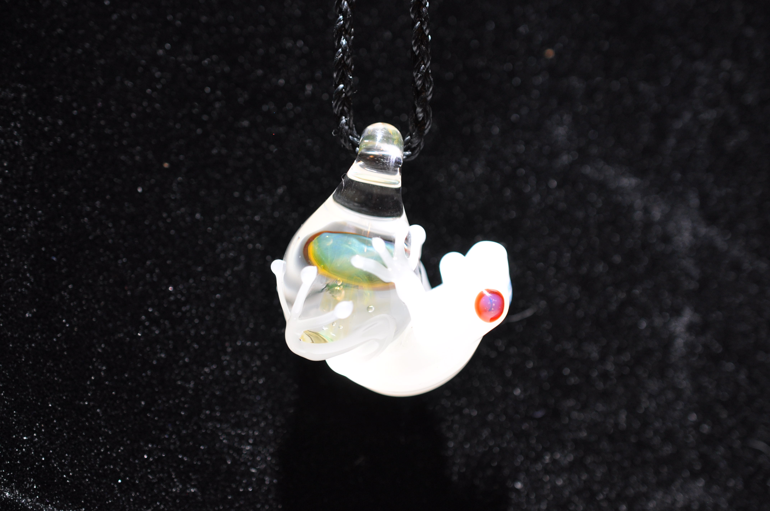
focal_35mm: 60
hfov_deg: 33.4
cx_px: 385
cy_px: 256
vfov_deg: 22.6
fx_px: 1282
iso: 400
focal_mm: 40
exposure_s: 1/80
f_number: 4.5
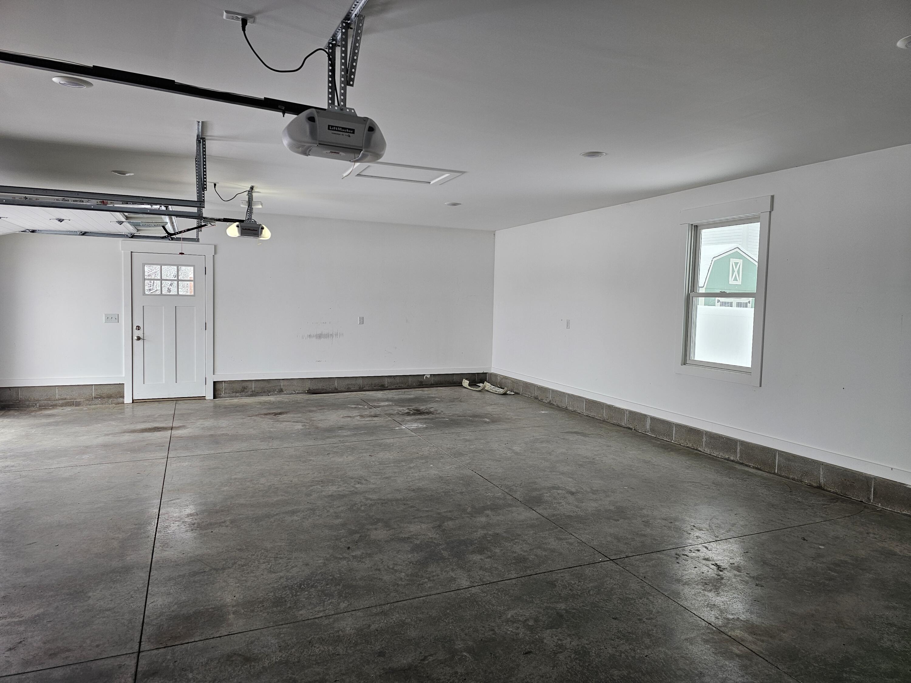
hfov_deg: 73.9
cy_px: 342
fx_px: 605
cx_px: 456
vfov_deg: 58.9
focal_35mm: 23
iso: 80
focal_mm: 6.3
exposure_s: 1/120
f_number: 1.7
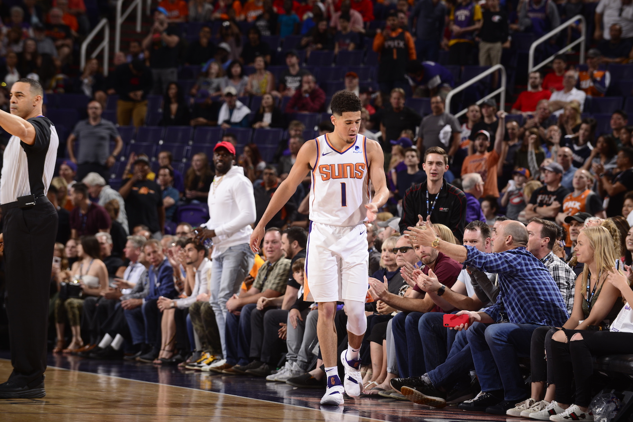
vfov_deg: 7.9
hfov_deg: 11.7
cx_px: 316
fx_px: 3078
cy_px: 211
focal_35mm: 175
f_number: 5.6
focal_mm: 175
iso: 250
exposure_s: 1/250
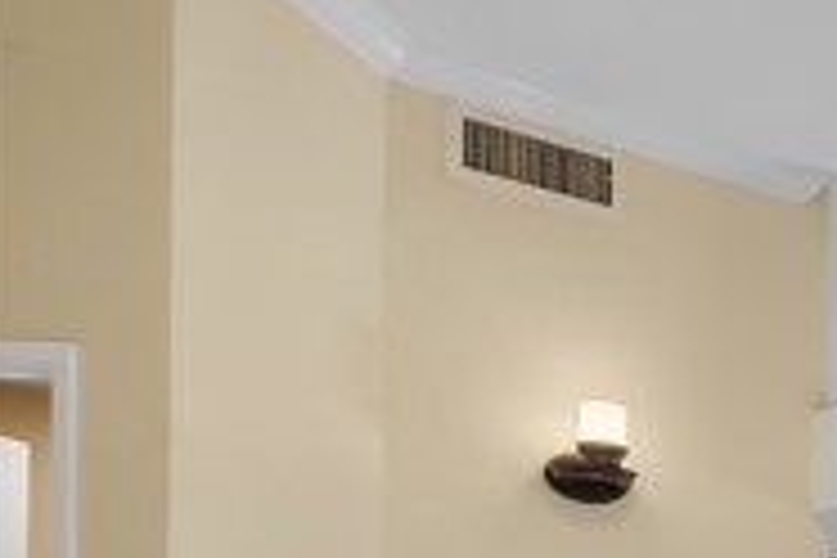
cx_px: 1418
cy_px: 736
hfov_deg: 23.5
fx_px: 1279
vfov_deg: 22.0
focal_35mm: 55
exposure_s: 1/50
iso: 2000
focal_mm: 16
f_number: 8
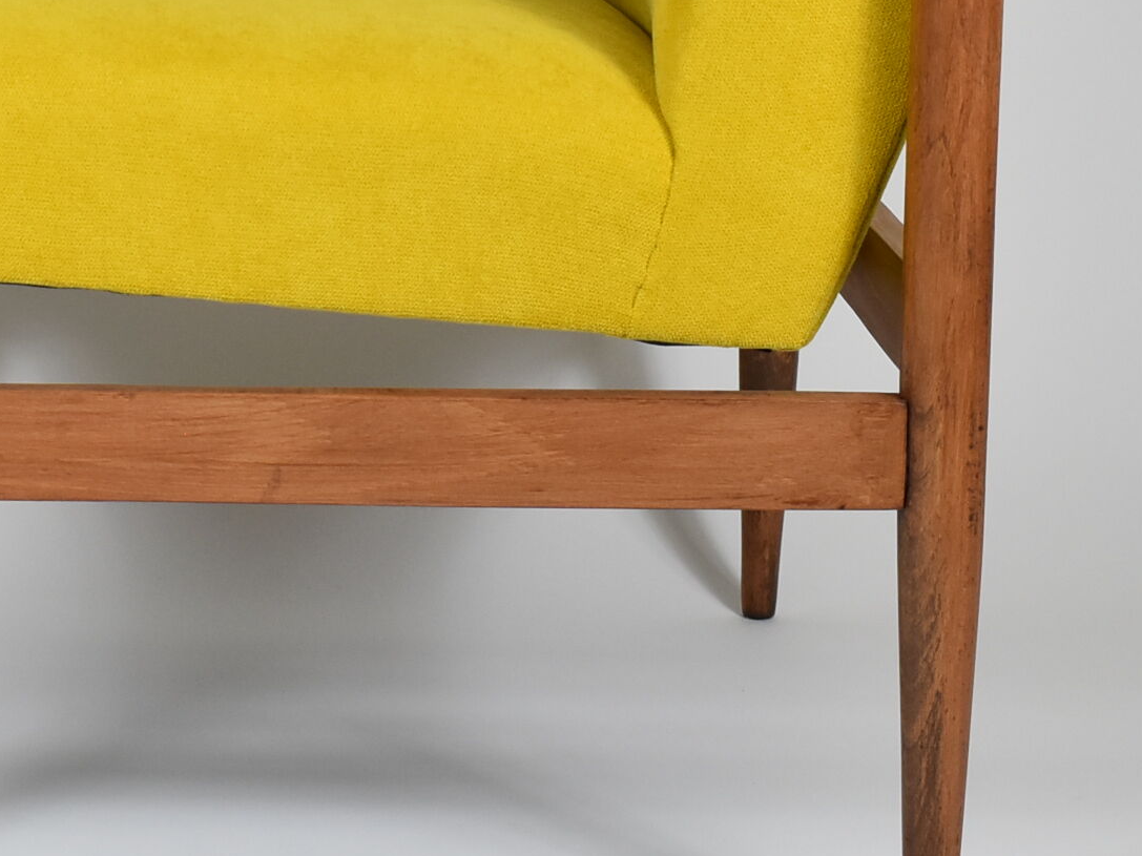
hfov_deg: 19.6
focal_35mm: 99
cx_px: 288
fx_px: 3276
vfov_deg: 14.7
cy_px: 80
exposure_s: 1/125
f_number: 5
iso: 800
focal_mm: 25
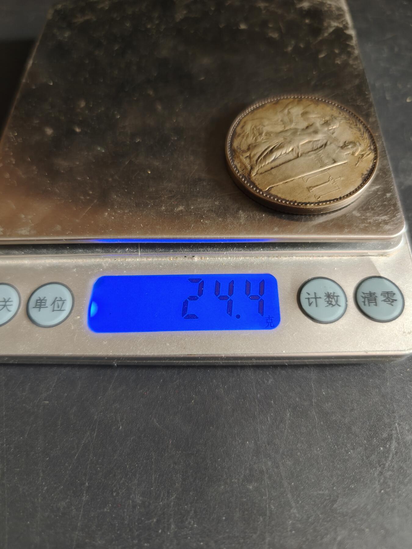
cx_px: 206
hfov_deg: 58.9
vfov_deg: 73.9
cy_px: 274
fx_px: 365
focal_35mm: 23
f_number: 1.6
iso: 800
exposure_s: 1/100
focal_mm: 6.06
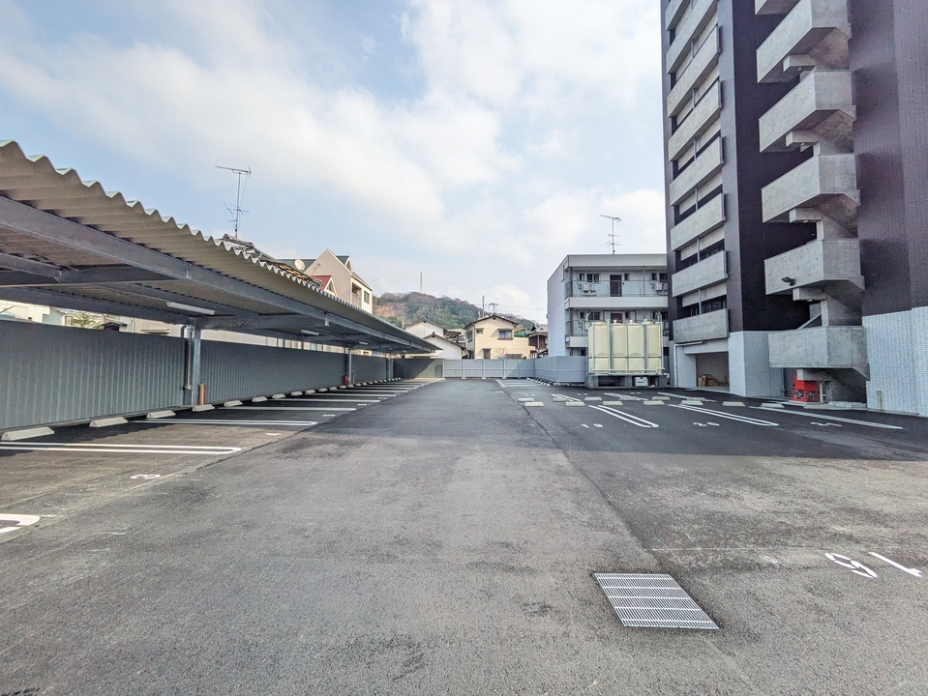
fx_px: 375
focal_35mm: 14
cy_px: 348
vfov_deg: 85.7
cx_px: 464
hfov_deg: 102.0
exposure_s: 1/2674
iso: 119
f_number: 2.2
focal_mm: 1.83
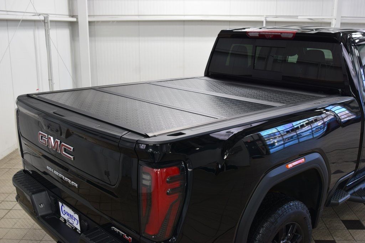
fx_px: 365
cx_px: 182
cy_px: 122
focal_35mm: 36
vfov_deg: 36.9
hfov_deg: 53.1
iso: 450
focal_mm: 24
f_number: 6.3
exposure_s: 1/15
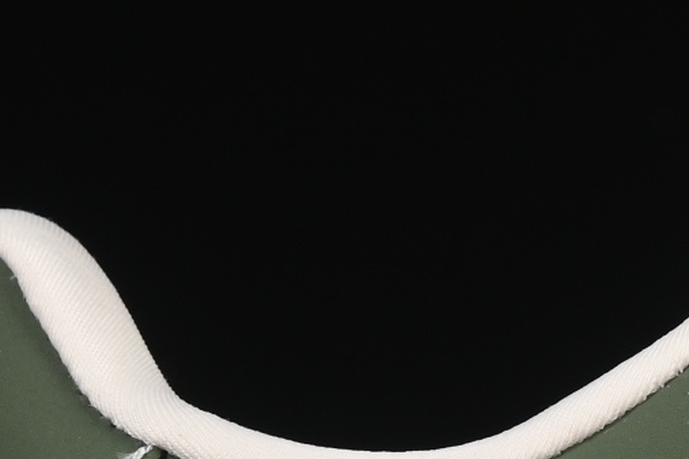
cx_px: 1169
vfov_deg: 3.3
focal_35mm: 412
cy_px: 608
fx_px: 7885
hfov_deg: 4.9
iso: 160
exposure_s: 1/80
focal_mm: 50
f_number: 8
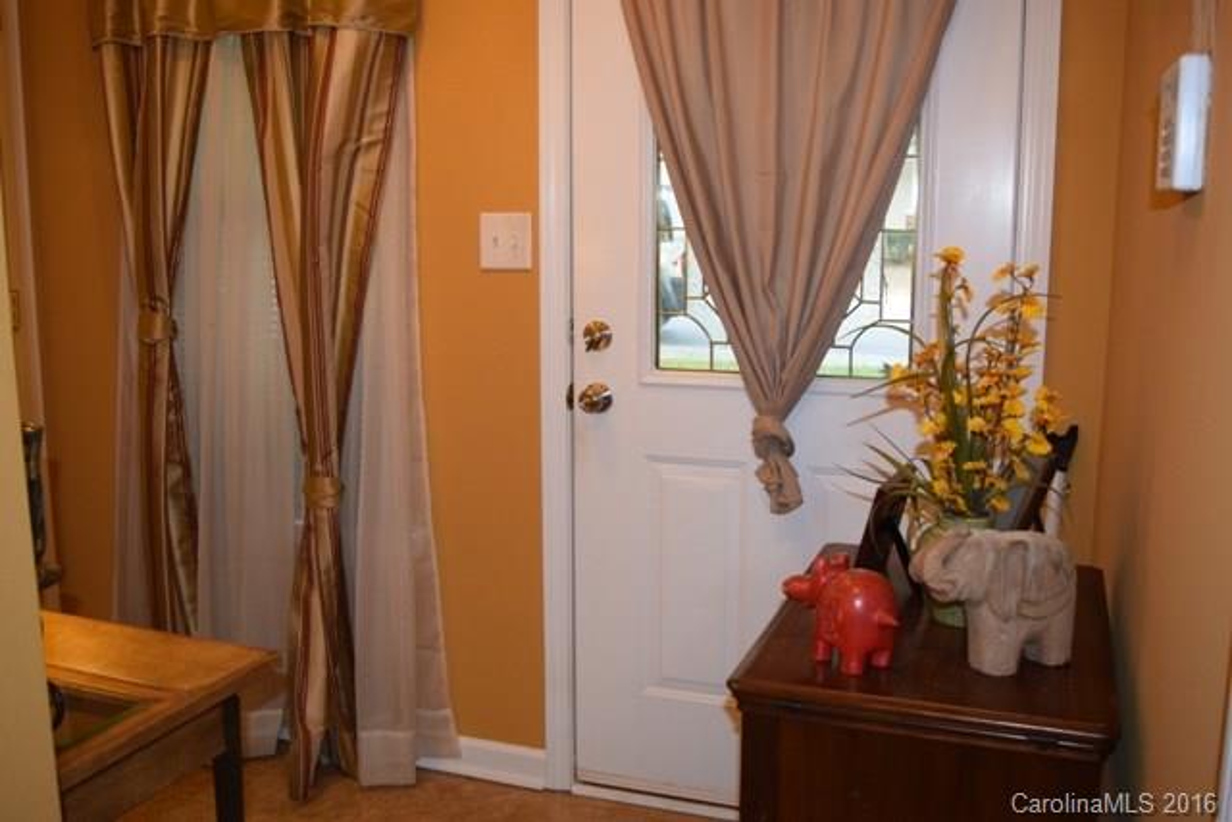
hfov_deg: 57.2
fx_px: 1130
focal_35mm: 33
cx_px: 616
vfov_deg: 40.0
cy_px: 411
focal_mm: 22
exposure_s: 1/60
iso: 1250
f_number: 3.8
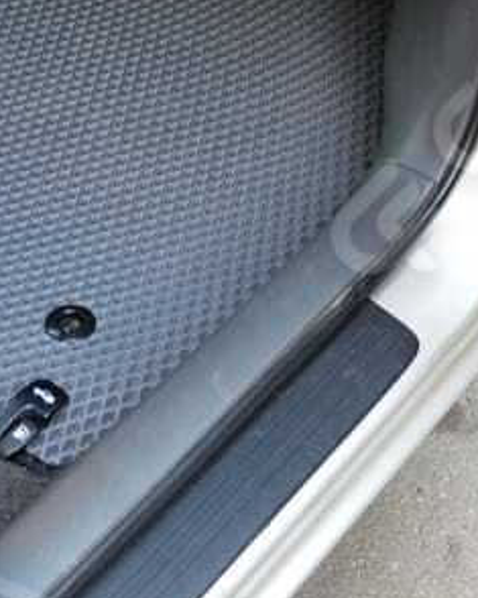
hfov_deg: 18.2
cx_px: 140
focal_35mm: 84
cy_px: 107
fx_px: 1486
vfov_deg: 22.4
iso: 1400
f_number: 3.8
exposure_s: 1/30
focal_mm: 22
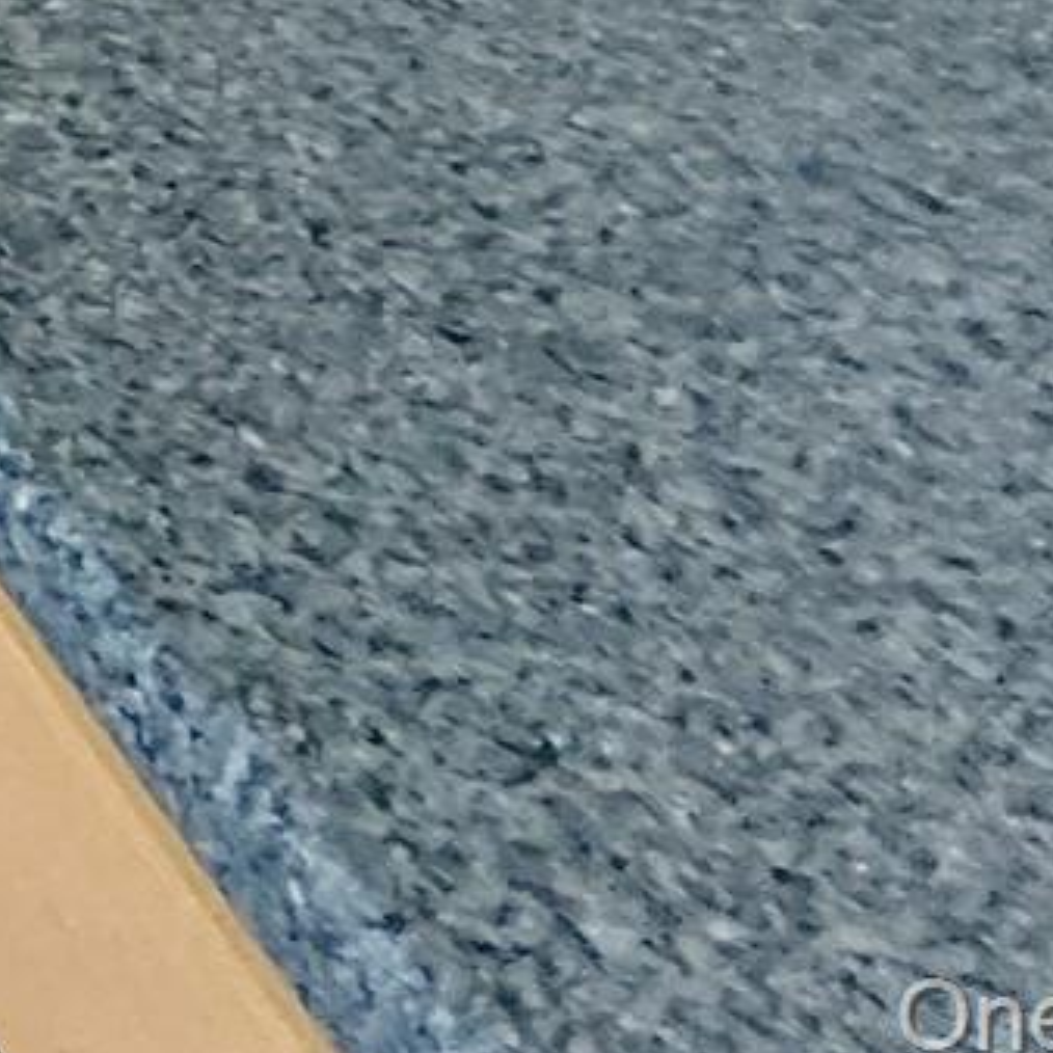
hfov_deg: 13.7
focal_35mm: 75
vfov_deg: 15.6
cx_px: -1660
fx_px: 2581
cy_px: -1302
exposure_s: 1/60
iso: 320
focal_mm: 2.22
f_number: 2.2
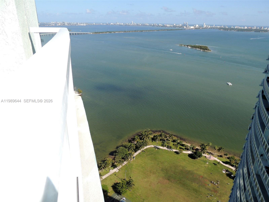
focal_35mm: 24
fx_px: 187
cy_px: 101
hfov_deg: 71.6
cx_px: 134
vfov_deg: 56.8
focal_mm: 4.3
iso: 100
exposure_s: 1/1250
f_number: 3
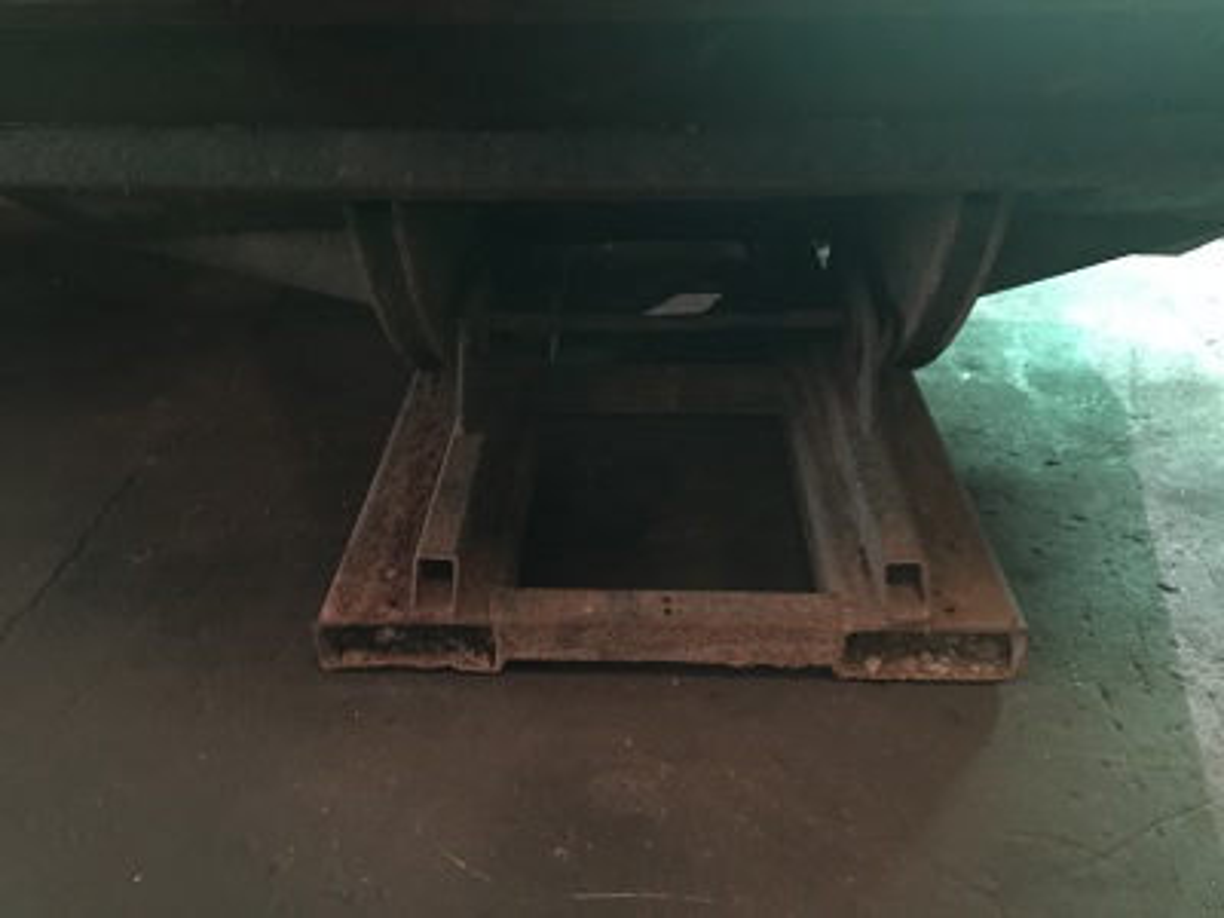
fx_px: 1025
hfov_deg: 61.7
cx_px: 612
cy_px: 459
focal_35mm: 29
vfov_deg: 48.2
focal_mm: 4.15
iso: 160
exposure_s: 1/4
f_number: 2.2
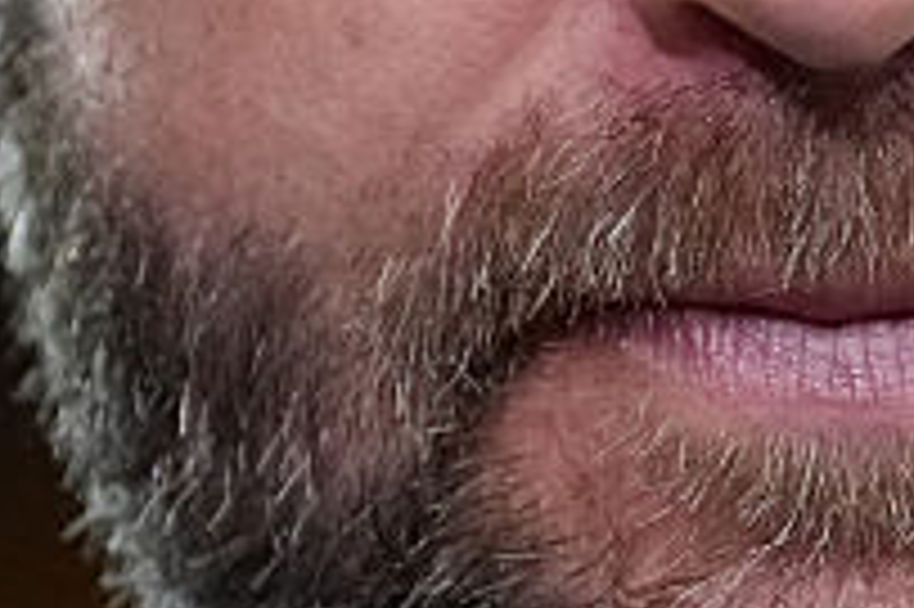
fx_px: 38483
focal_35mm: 1517
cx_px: 1027
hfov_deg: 1.4
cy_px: 92
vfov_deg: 0.9
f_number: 2.8
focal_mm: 200
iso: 4000
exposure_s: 1/1250
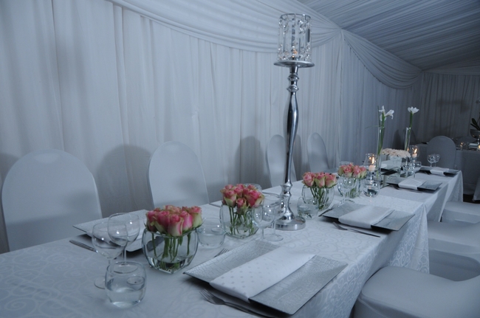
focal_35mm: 27
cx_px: 240
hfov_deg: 67.5
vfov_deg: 47.8
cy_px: 159
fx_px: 359
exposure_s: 1/100
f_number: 4.5
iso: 500
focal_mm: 18
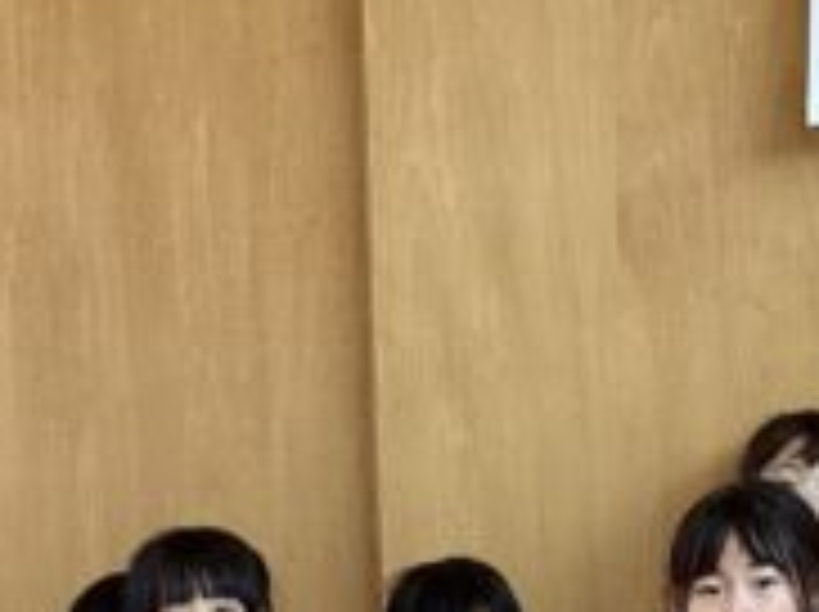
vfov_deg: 10.7
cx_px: 112
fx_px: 3095
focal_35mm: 131
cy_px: 1066
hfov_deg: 14.9
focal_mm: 3.3
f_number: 2.4
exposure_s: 1/60
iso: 50
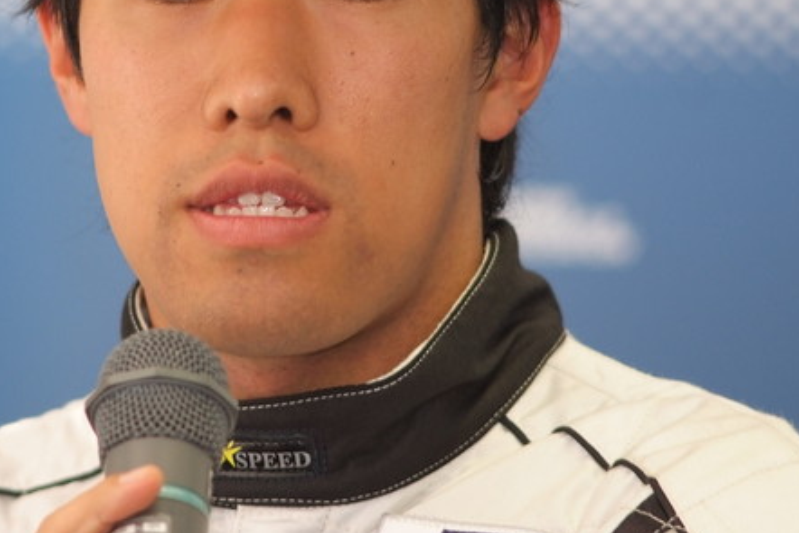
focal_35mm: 440
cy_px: 110
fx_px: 9768
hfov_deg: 4.7
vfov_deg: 3.1
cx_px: 242
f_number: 2.8
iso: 800
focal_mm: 180
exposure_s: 1/125
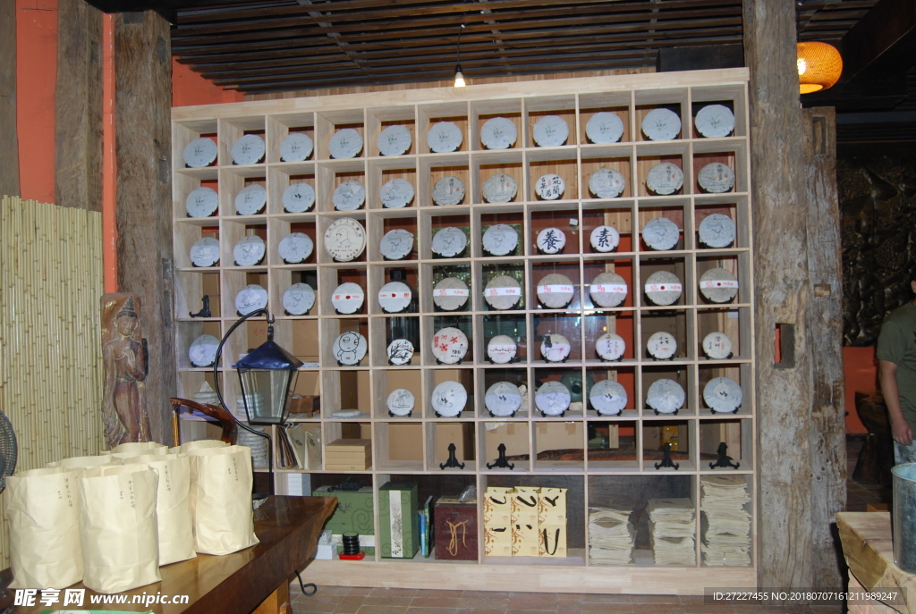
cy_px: 307
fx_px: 765
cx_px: 458
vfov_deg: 43.8
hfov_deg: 61.8
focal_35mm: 30
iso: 200
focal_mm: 20
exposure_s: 1/60
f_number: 3.8
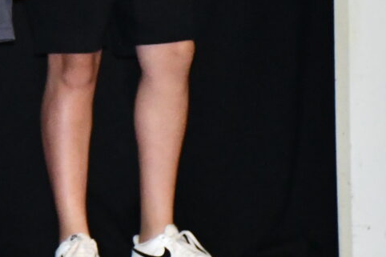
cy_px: -66
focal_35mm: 446
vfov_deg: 3.1
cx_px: -294
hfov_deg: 4.6
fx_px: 4780
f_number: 5
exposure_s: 1/60
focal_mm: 75
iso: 6400
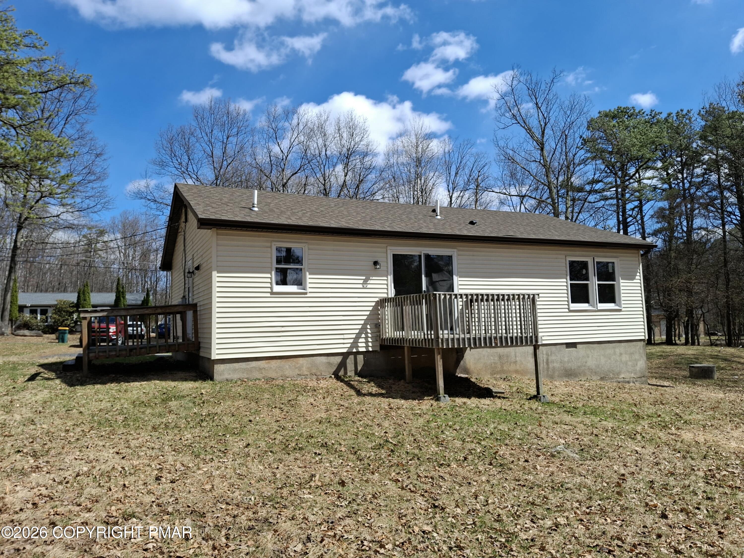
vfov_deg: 54.9
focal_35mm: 25
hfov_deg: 69.4
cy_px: 279
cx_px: 372
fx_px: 537
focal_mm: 4.69
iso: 25
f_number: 1.8
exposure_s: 1/1205
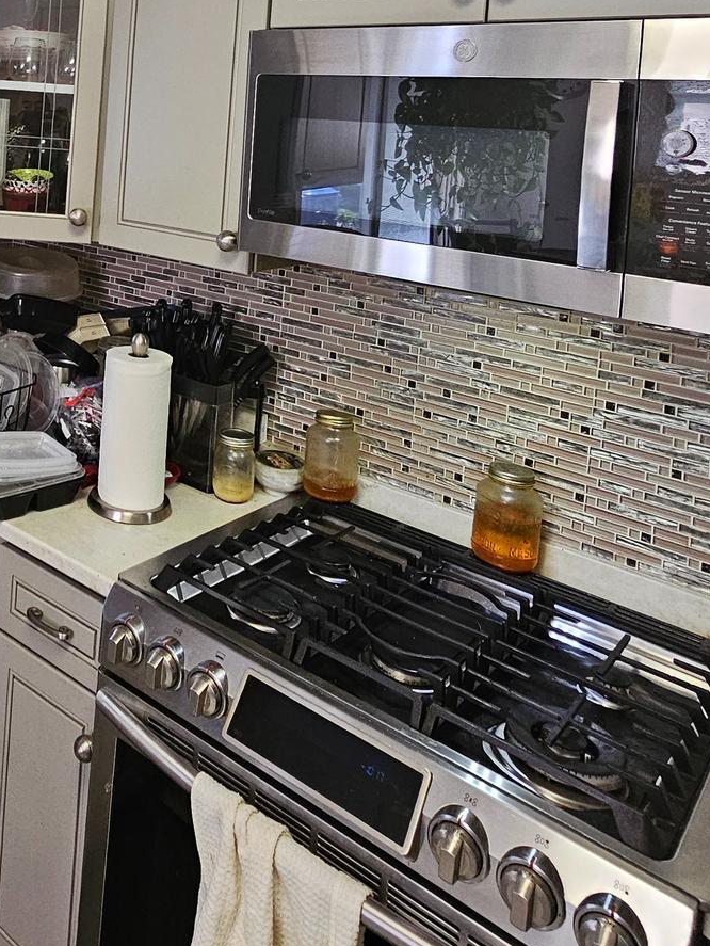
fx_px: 820
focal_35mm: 30
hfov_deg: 42.0
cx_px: 39
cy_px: 132
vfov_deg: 53.9
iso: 320
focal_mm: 2.2
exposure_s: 1/60
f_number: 2.2
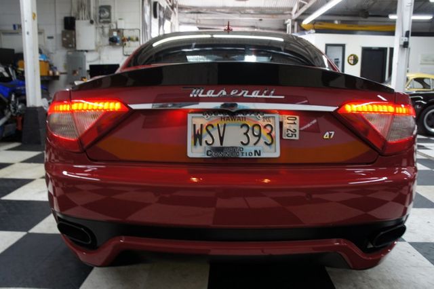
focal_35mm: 27
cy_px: 144
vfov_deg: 47.9
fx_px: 325
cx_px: 217
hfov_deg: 67.4
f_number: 3.5
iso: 250
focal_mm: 18
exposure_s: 1/30
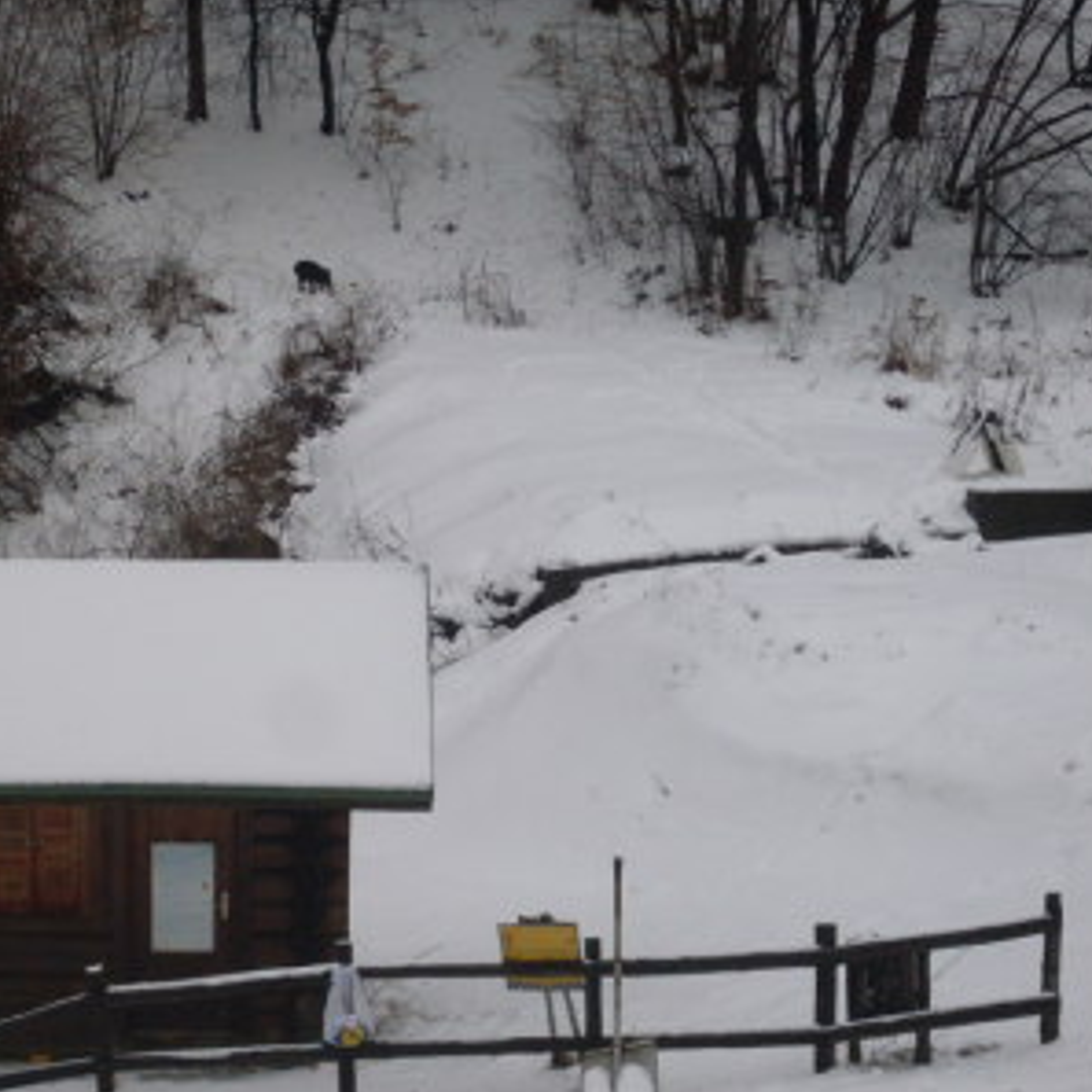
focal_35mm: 147
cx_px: 320
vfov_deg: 11.9
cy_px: 471
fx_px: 5246
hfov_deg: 11.9
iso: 80
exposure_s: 1/350
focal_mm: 17.1
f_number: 4.8
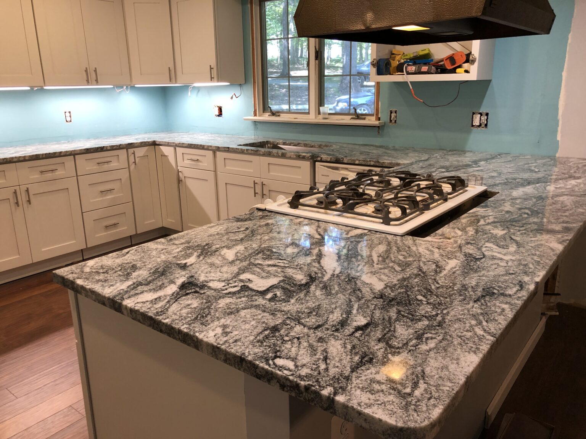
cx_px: 293
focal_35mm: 28
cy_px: 220
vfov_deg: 49.7
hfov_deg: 63.4
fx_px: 474
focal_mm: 4
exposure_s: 1/24
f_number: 1.8
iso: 32
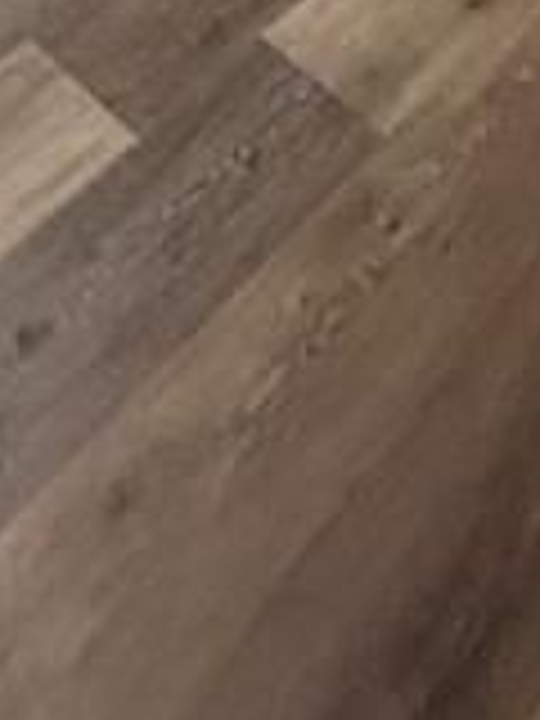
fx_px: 1394
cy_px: -891
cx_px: -18
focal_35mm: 67
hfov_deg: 21.1
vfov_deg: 16.5
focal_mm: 2.22
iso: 640
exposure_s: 1/120
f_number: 2.2
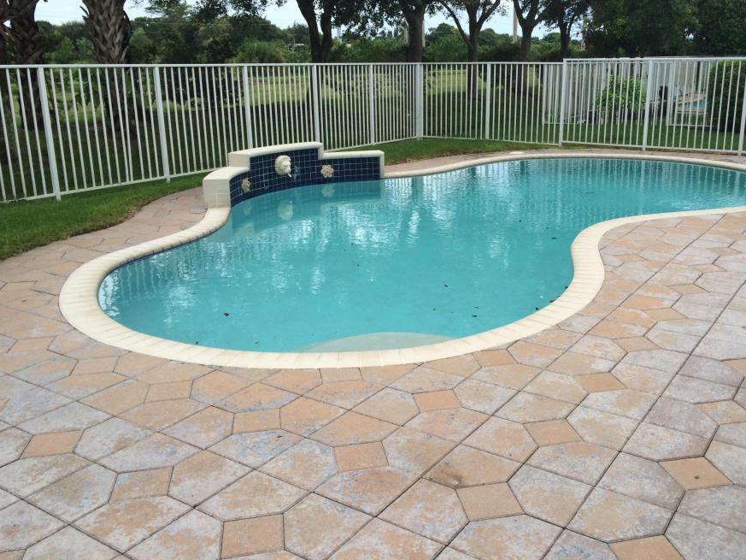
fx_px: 733
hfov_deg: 53.7
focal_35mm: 34
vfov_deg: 41.7
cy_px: 237
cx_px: 432
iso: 32
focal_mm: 4.15
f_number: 2.2
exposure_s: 1/146
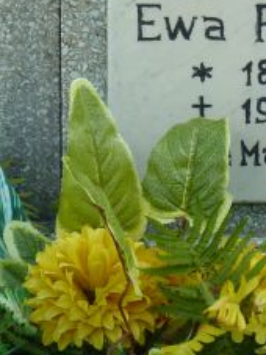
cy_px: 80
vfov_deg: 7.9
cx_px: 257
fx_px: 2584
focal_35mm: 252
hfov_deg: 5.9
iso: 160
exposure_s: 1/200
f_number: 4.4
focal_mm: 19.5
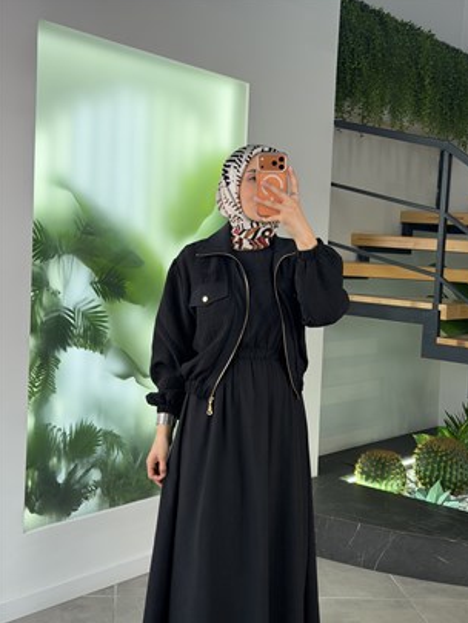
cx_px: 236
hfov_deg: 29.7
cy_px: 313
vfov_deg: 38.9
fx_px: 883
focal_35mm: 49
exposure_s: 1/204
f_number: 1.78
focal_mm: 6.76
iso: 64
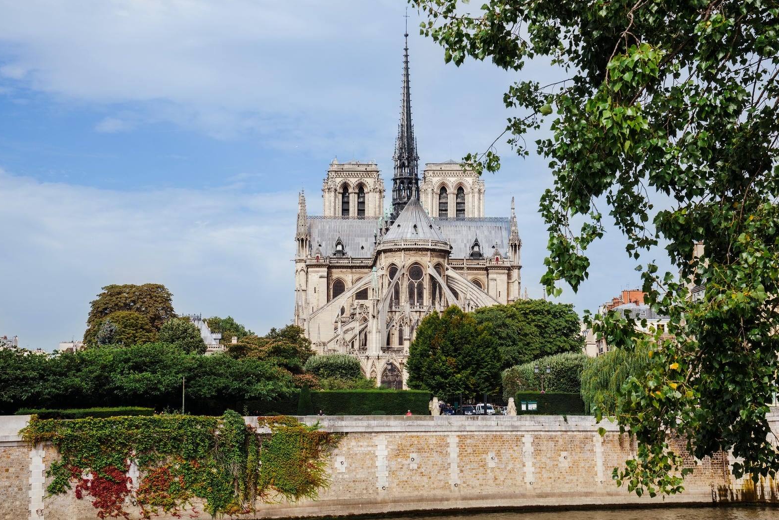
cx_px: 392
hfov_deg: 30.5
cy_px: 263
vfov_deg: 20.6
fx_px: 1428
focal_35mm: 66
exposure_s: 1/320
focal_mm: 65
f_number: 11
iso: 125
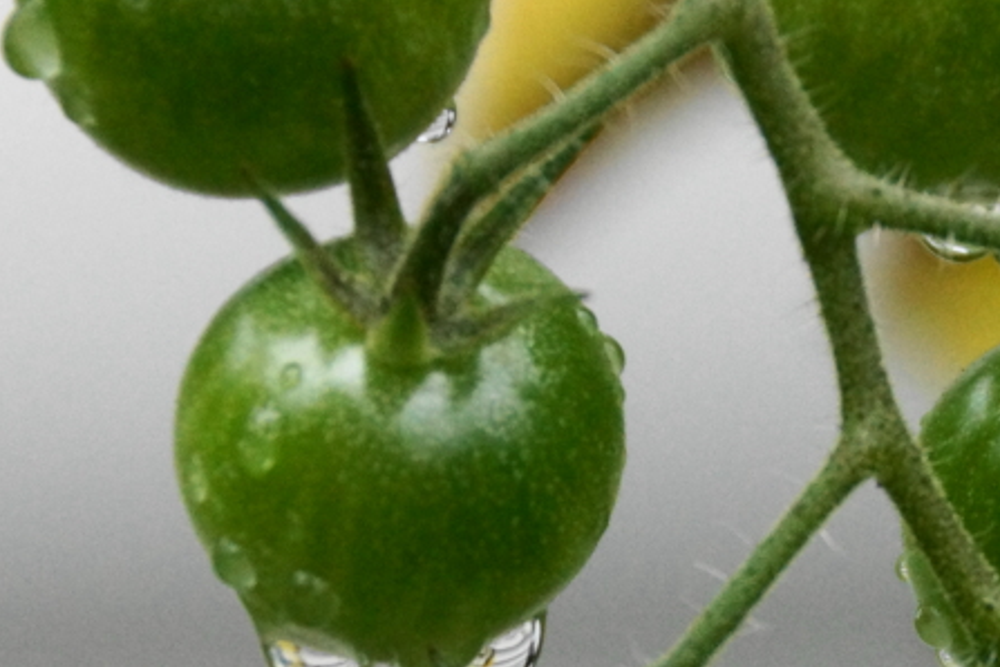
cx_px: 819
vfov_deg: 2.0
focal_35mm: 704
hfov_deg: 2.9
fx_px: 19554
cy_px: 461
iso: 1600
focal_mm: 210
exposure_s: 1/400
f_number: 6.3
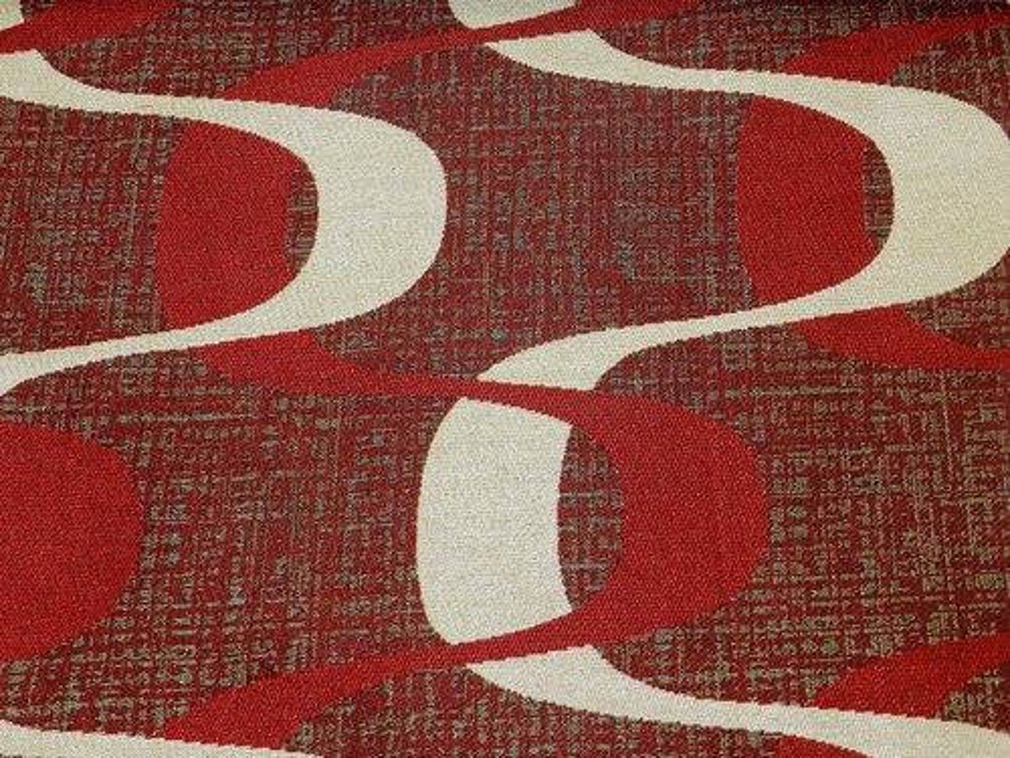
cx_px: 505
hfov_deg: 32.2
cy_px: 379
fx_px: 1751
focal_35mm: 60
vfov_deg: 24.4
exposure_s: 1/30
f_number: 4.6
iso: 200
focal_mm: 10.7
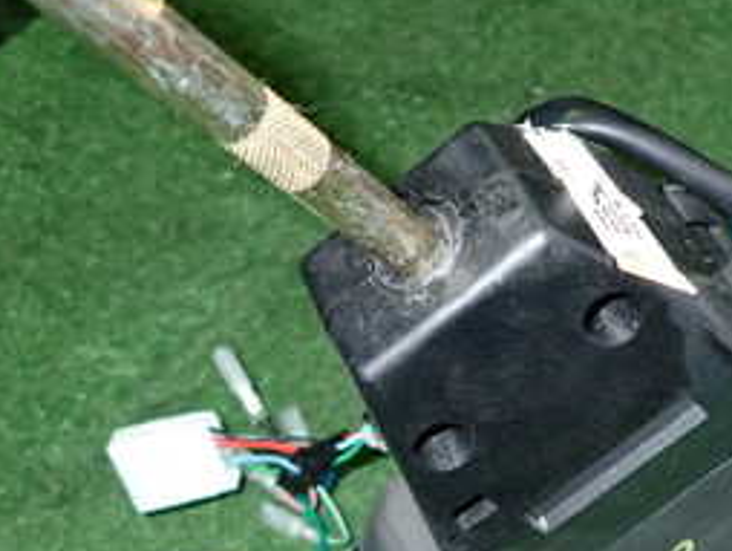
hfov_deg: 32.0
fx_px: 1249
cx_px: 559
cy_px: 427
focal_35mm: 59
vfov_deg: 24.5
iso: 400
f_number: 5.6
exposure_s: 1/30
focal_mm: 4.5
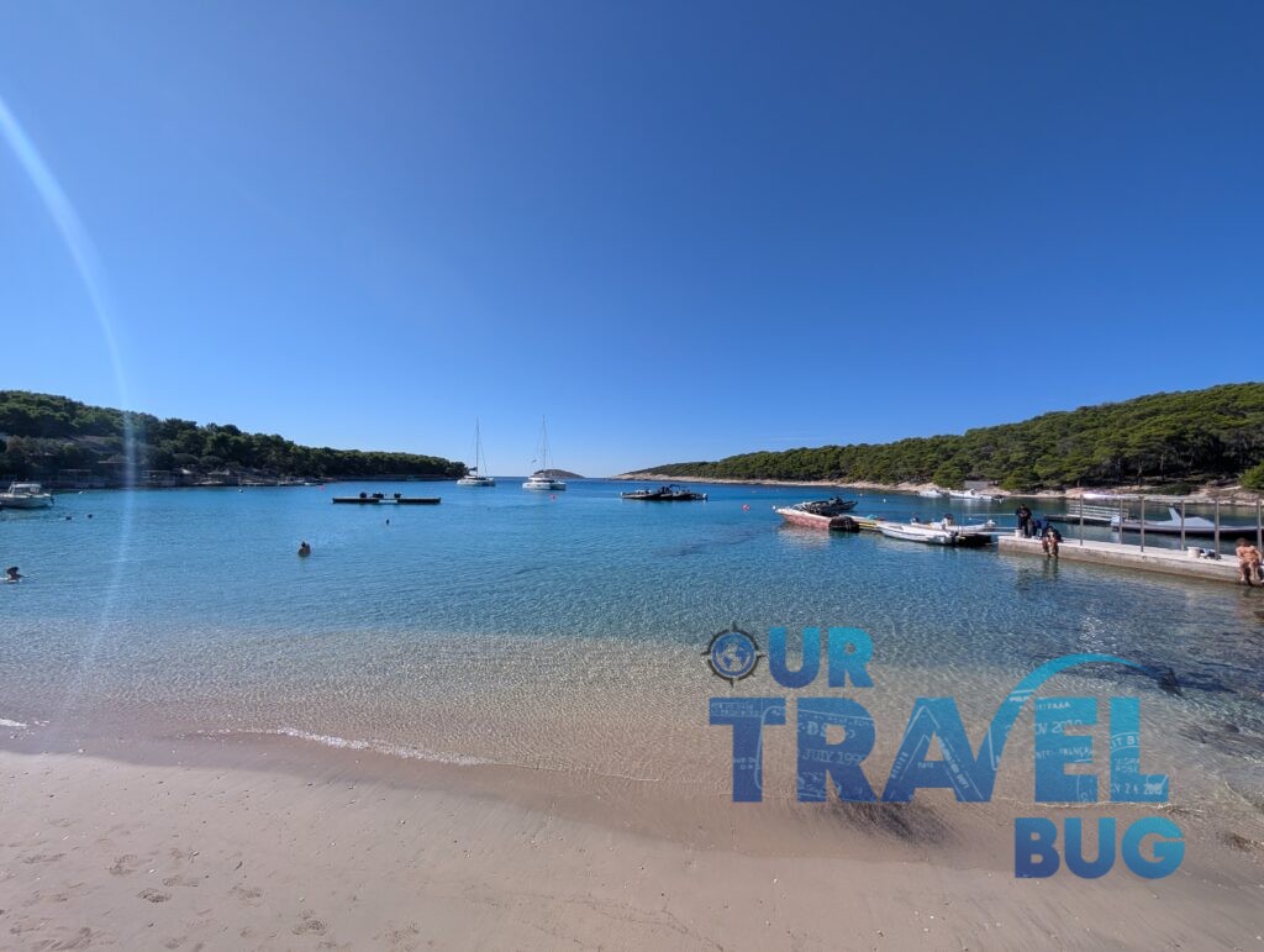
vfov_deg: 94.6
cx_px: 632
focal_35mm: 12
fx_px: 439
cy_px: 476
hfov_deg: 110.5
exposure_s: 1/3906
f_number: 1.7
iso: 48
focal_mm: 2.02
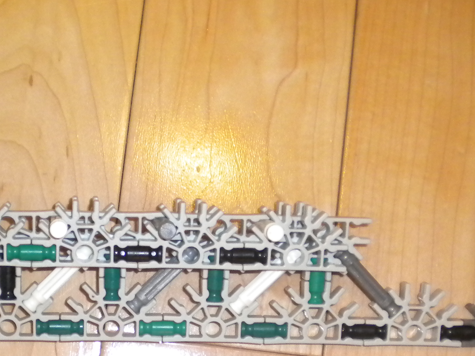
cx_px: 134
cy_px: 311
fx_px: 947
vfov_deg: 20.9
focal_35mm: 69
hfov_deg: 27.9
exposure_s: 1/30
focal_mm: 6.3
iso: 400
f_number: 3.1
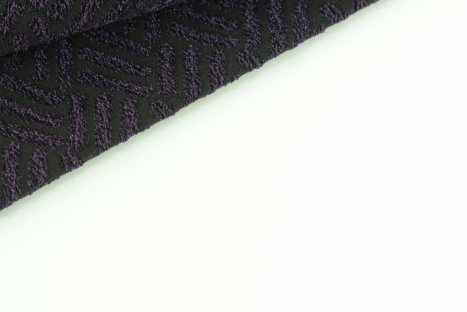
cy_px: 38
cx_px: 99
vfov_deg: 13.9
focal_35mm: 98
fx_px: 1271
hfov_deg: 20.6
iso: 100
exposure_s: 1/50
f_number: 4
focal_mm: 50
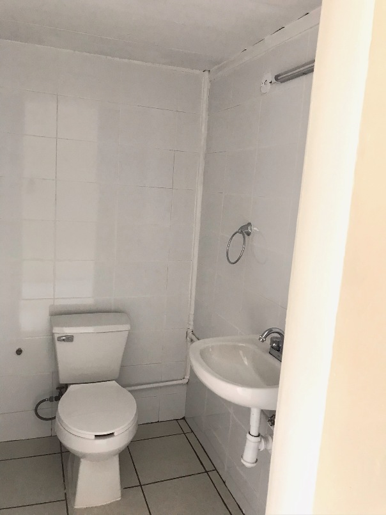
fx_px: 416
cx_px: 193
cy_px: 258
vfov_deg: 63.4
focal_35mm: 28
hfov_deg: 49.8
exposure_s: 1/15
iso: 50
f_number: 1.8
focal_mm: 3.99
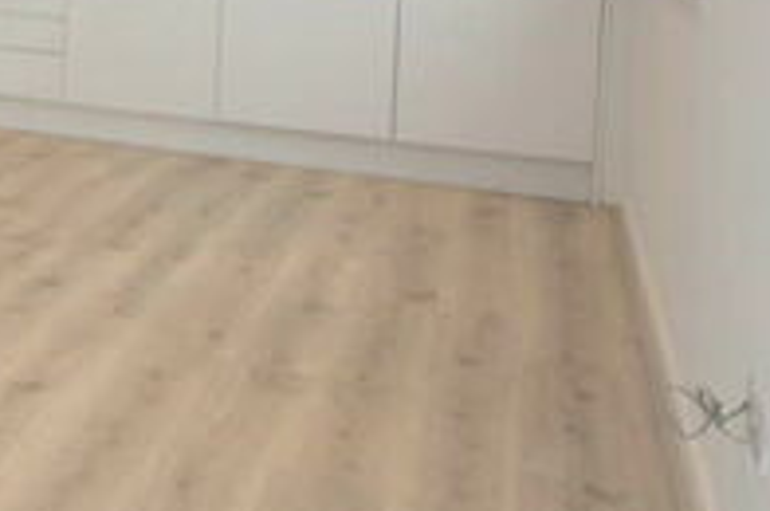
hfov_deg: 21.2
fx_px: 1490
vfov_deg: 18.7
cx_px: -554
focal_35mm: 70
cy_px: -53
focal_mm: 13
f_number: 5.6
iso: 500
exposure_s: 1/125
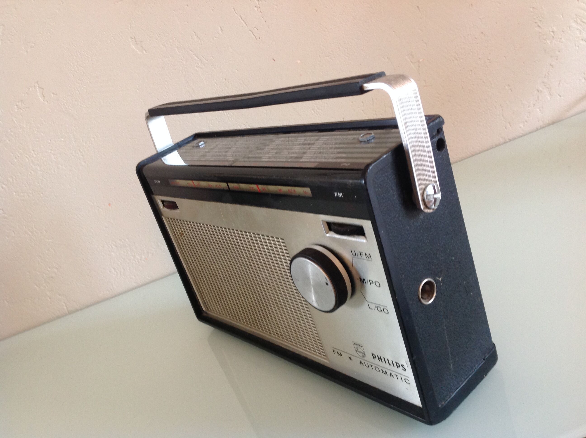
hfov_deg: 52.7
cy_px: 219
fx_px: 592
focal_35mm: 35
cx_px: 293
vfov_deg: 40.6
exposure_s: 1/15
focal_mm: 4.28
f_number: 2.4
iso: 125
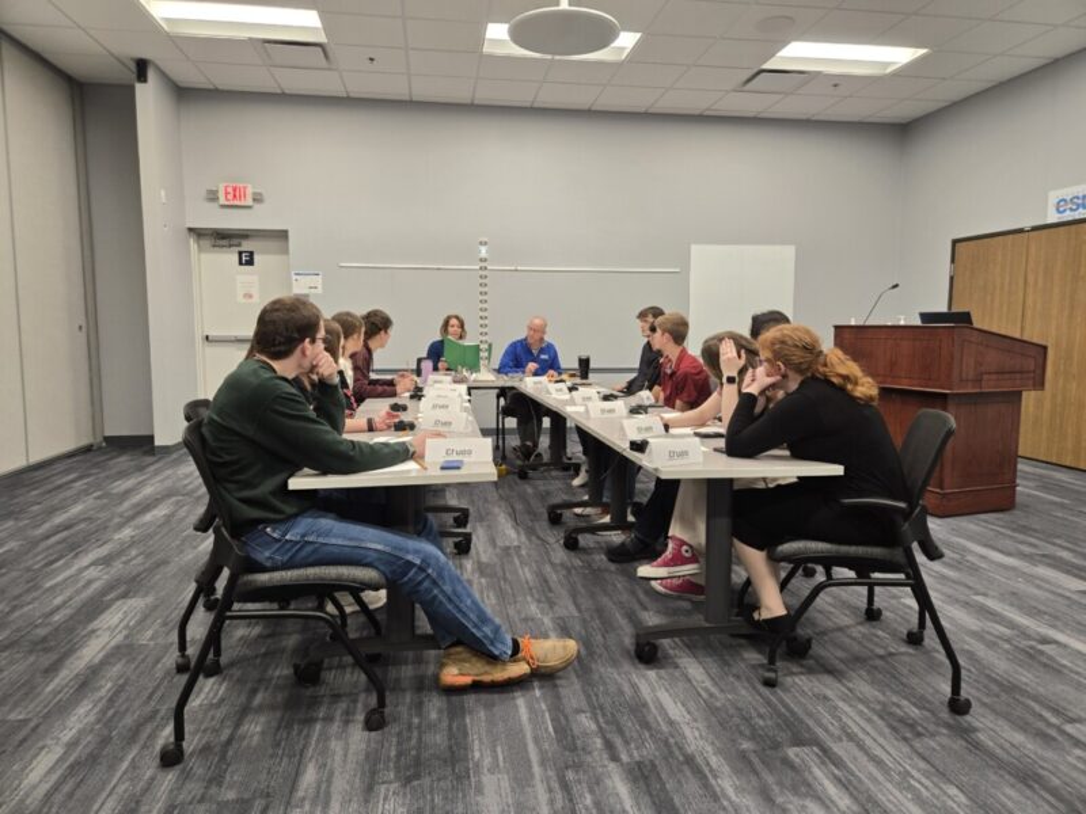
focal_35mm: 23
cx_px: 543
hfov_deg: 73.9
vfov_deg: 58.9
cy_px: 407
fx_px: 722
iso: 80
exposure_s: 1/50
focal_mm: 5.4
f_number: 1.8
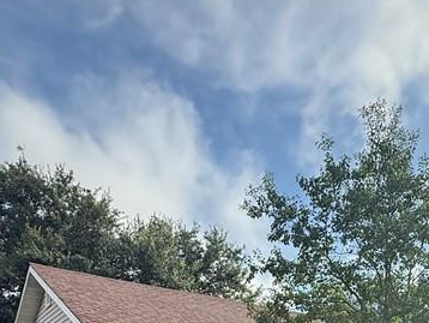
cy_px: 412
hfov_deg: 45.4
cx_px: 313
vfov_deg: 29.5
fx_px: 496
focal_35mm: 40
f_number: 2.2
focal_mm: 2.22
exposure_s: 1/901
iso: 64
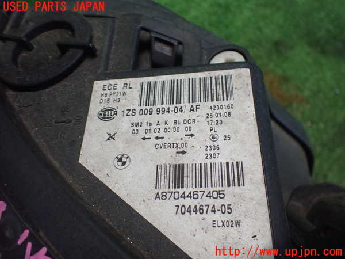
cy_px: 130
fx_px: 299
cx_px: 172
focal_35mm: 30
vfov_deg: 46.8
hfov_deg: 60.0
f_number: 2.3
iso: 640
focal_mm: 5.4
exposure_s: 1/125
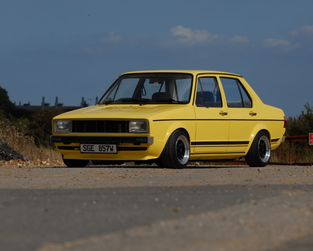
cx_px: 161
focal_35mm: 212
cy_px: 126
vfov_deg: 7.3
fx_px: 1960
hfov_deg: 9.1
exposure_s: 1/1600
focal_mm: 125
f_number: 5.6
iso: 100
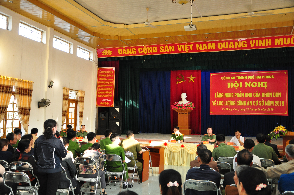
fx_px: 306
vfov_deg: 35.4
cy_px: 98
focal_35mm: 38
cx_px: 147
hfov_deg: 51.3
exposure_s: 1/60
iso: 800
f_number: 4
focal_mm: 25
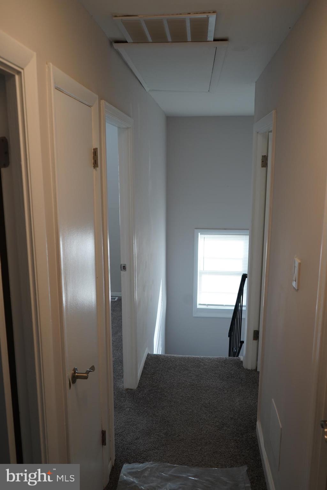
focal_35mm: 28
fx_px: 381
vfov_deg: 65.5
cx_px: 164
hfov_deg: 46.4
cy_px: 245
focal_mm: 28
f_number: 4
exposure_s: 1/160
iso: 400
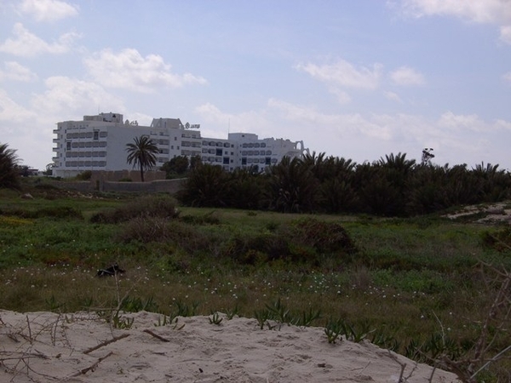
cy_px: 192
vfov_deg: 15.9
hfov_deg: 21.1
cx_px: 256
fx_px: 1373
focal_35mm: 93
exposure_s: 1/650
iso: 64
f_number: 6.7
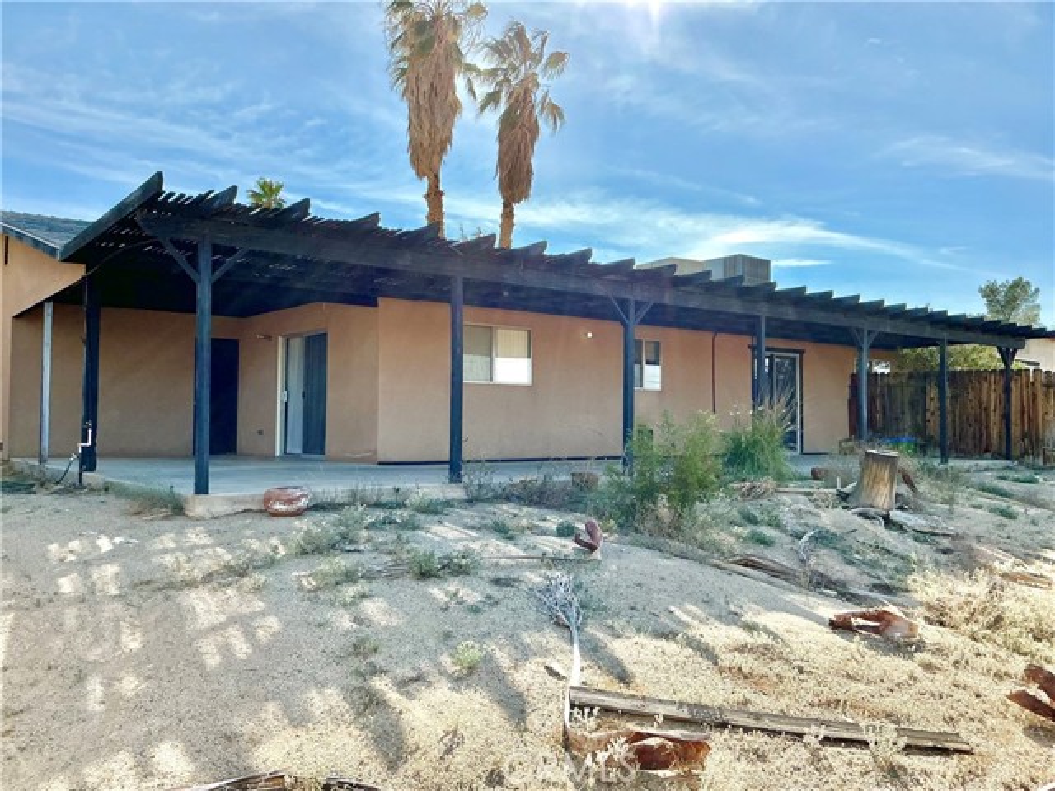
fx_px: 884
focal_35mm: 29
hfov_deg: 61.7
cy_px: 396
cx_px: 528
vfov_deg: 48.2
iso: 25
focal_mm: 3
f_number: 1.8
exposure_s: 1/3322
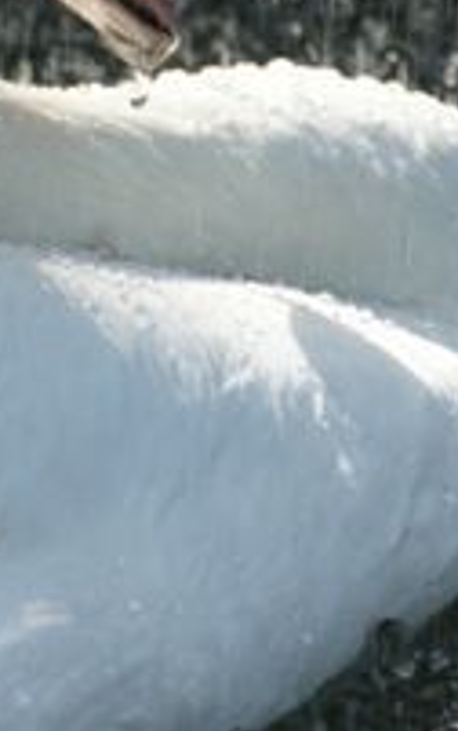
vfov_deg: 1.5
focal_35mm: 1361
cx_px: -22
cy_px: -35
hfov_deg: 1.0
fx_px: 27123
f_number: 6.3
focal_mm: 280
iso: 800
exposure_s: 1/320
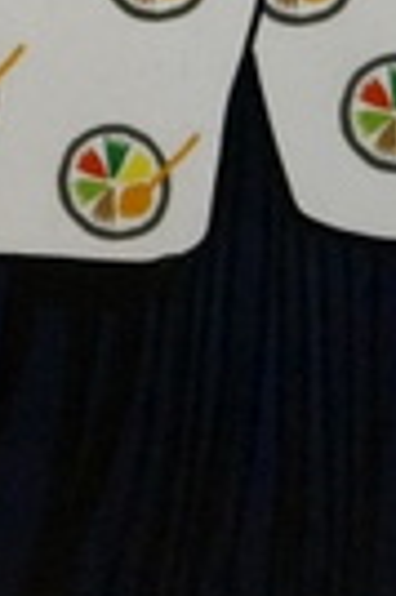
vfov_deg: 14.5
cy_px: -627
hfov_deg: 11.5
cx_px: -176
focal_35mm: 115
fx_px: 1902
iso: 3200
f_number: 3.5
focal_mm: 16
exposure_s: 1/100
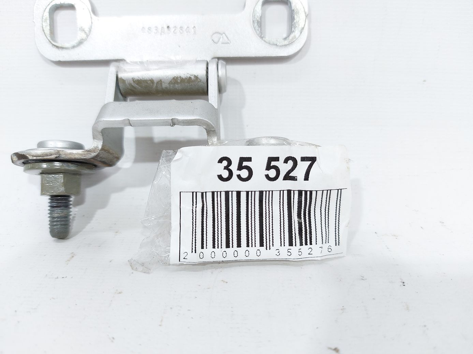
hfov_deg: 71.6
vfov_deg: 56.8
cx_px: 236
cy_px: 177
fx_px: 328
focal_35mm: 24
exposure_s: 1/50
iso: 64
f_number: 1.8
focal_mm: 5.23
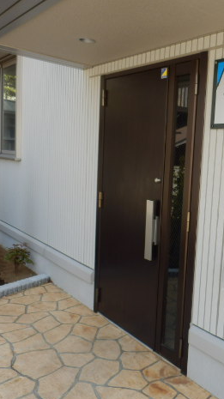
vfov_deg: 55.3
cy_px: 205
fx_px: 381
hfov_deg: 30.7
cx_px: 218
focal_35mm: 36
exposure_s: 1/200
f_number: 3
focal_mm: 4.2
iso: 80
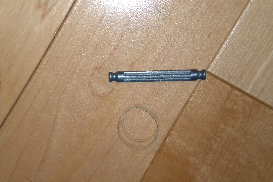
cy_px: 89
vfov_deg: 12.5
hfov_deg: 18.6
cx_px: 137
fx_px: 834
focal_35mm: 110
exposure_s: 1/60
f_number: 5.9
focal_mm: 18.9
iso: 400
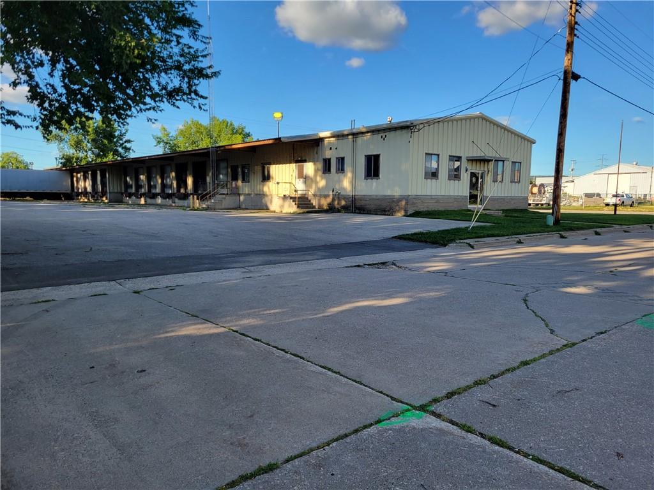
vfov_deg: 53.1
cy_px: 245
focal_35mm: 26
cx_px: 327
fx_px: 491
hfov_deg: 67.3
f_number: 1.8
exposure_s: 1/1053
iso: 40
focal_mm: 5.4
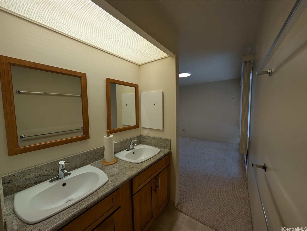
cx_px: 154
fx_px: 107
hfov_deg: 110.5
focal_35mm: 12
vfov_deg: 94.6
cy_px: 116
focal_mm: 2.02
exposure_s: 1/361
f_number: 1.7
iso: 53
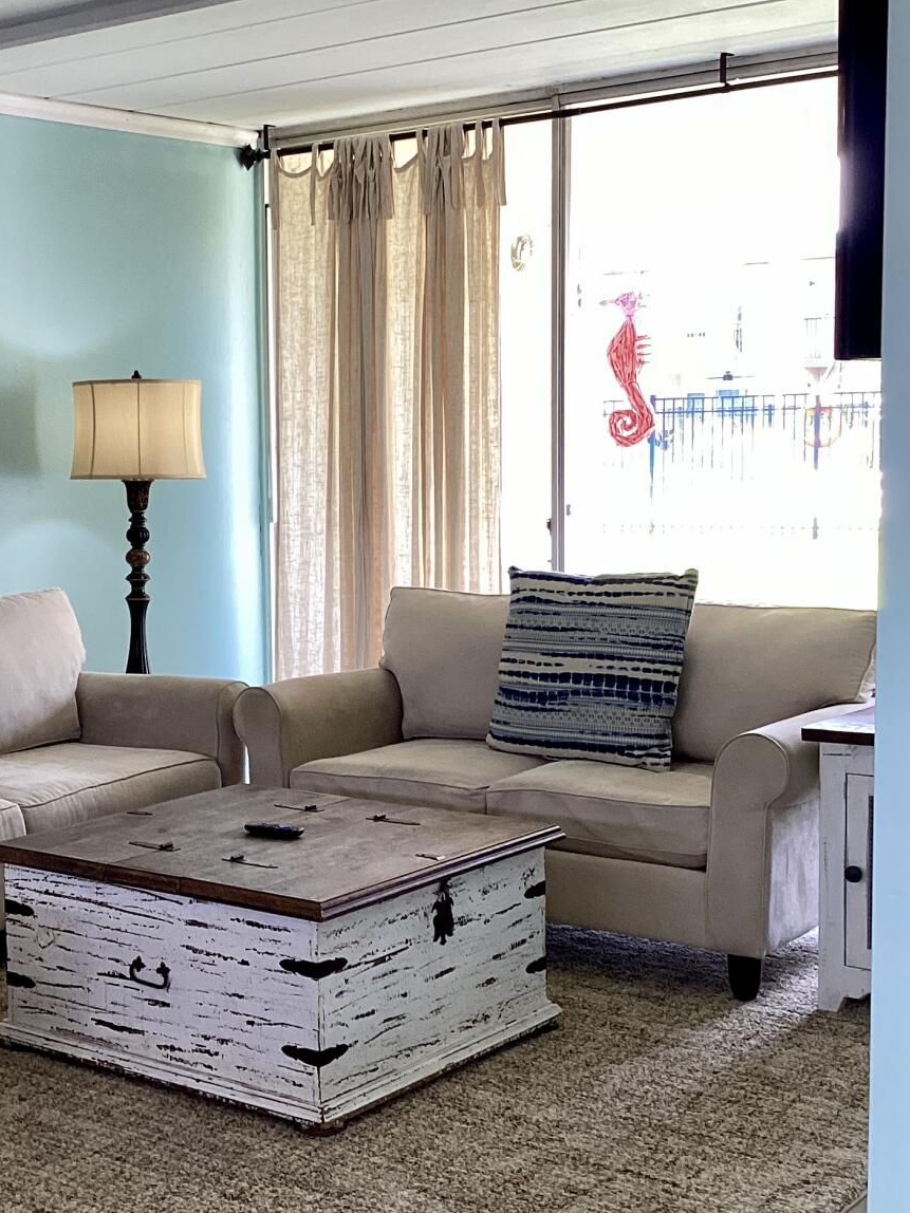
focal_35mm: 54
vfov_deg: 35.5
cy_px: 633
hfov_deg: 26.3
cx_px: 128
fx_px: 1893
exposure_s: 1/120
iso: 100
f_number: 2.4
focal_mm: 3.3
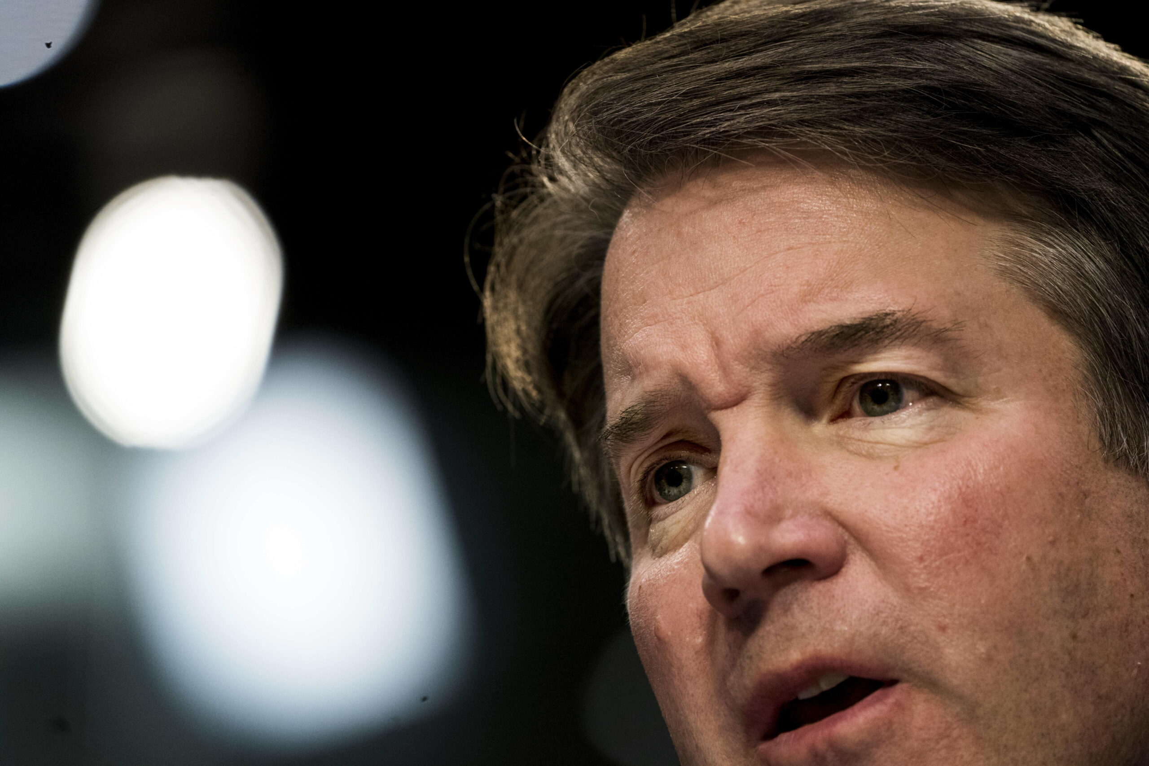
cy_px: 383
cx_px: 574
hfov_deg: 5.2
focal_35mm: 400
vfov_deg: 3.4
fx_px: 12766
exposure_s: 1/320
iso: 3200
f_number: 5.6
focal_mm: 400
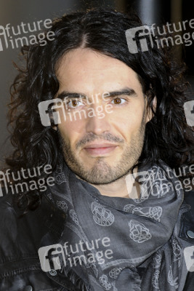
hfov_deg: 4.6
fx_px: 2423
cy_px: 146
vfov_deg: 6.9
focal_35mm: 300
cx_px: 97
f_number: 5
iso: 400
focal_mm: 200
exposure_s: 1/160
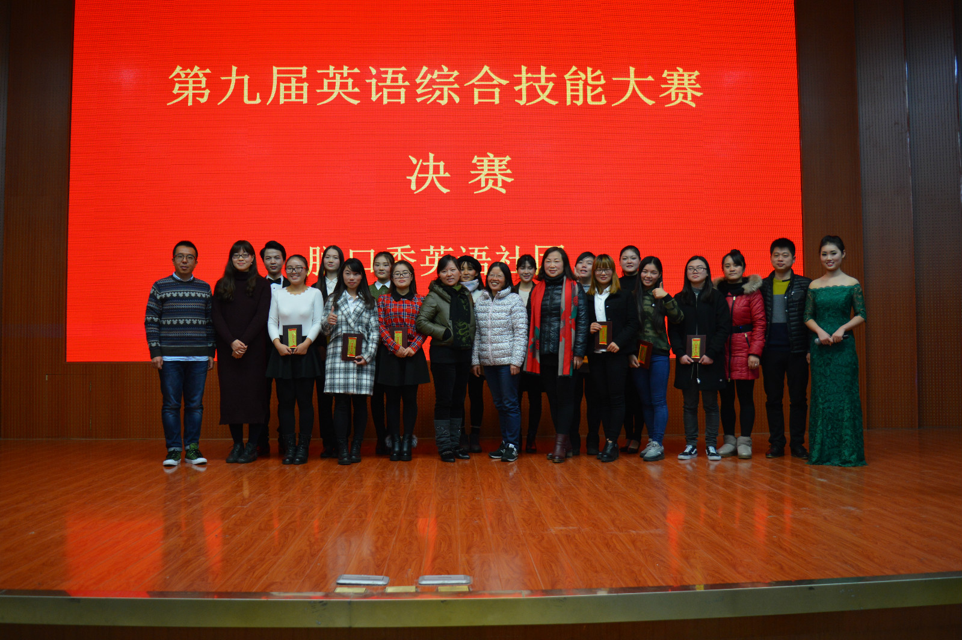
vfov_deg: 39.9
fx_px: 881
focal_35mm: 33
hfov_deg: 57.3
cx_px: 481
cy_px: 320
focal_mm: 22
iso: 560
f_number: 3.8
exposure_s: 1/60
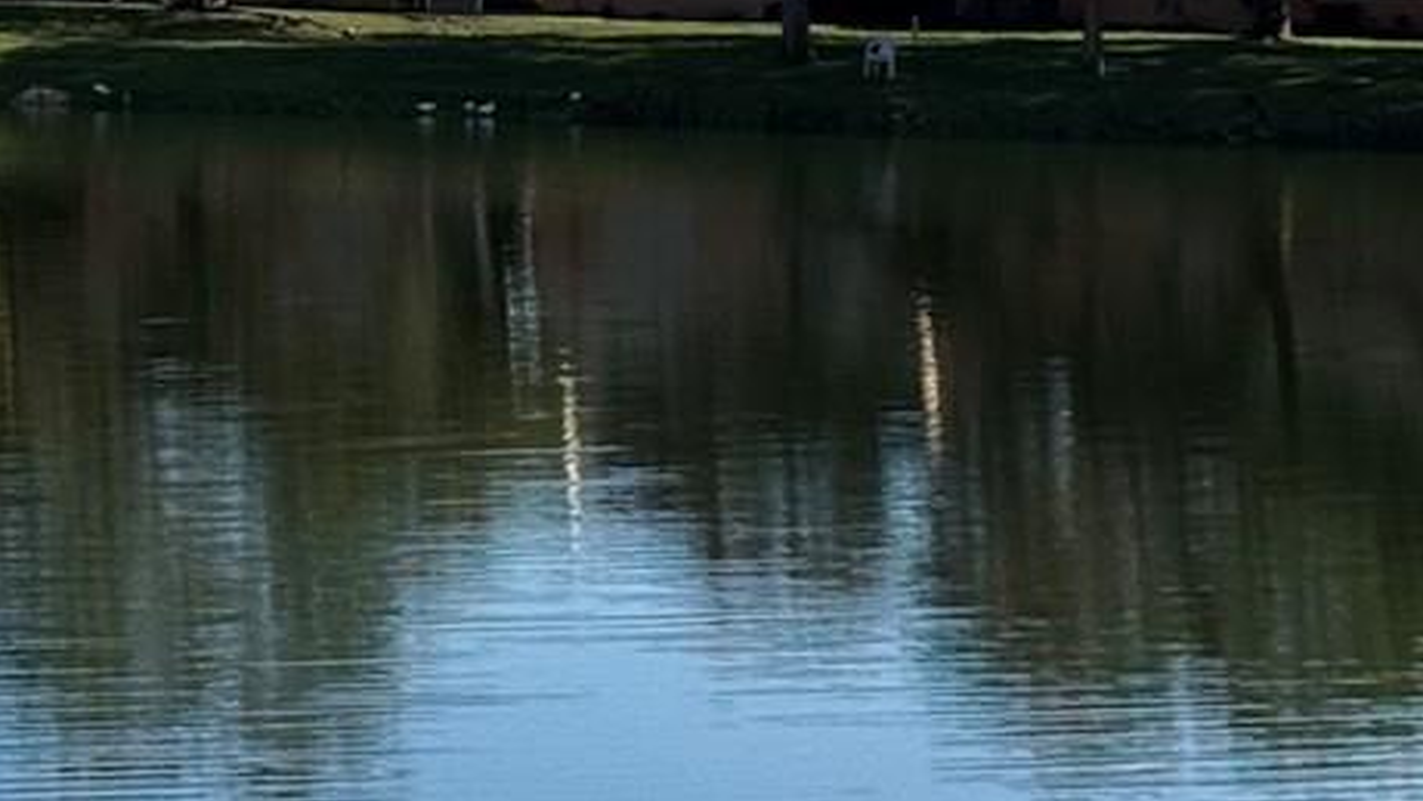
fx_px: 6869
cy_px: -455
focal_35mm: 182
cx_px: -504
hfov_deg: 11.5
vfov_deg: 6.6
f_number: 1.78
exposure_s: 1/4587
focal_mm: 6.76
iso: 64
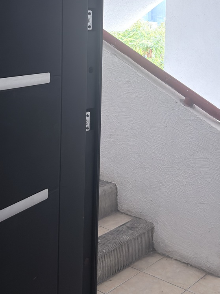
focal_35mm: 58
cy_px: 69
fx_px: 491
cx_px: 146
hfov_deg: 25.1
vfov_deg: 32.5
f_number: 1.78
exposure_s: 1/272
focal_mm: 6.76
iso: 64
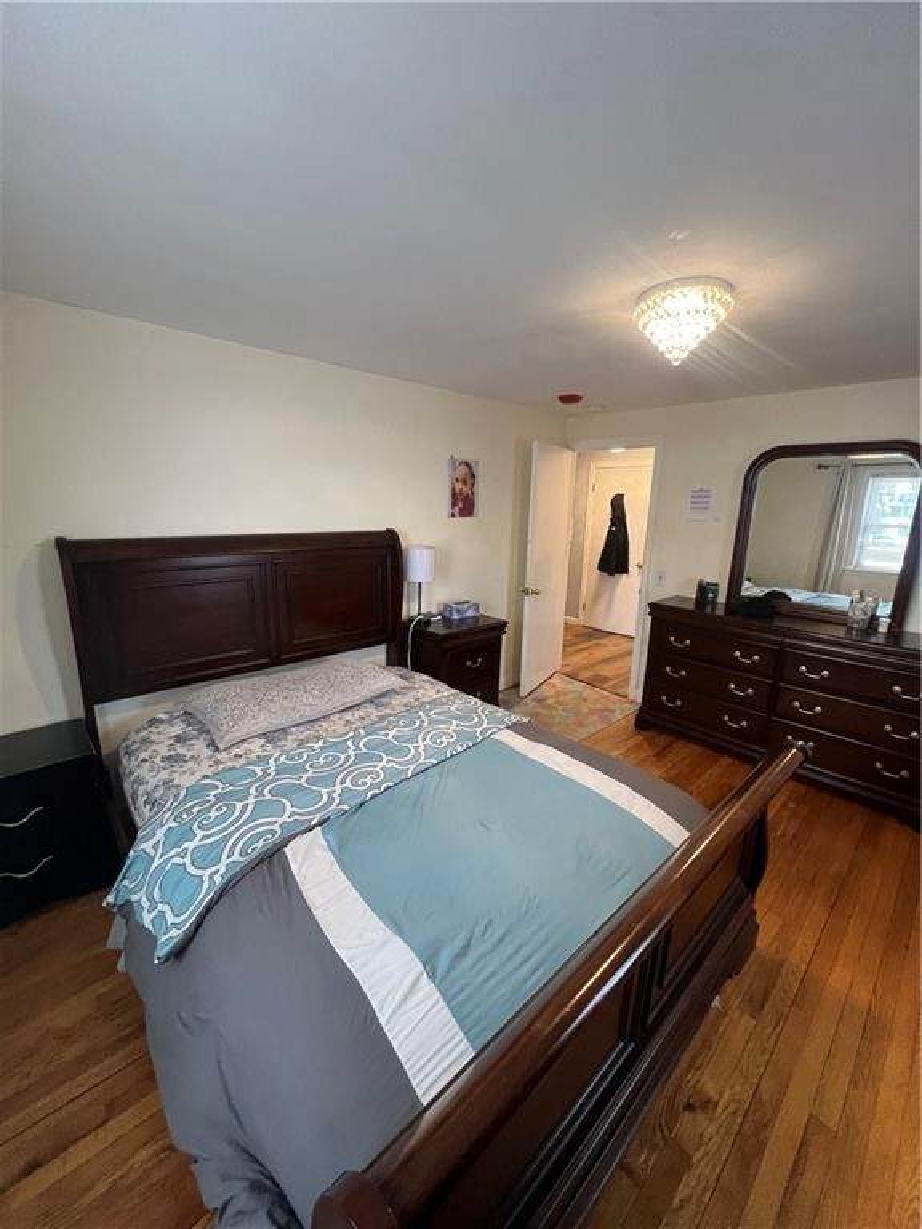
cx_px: 461
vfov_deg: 106.2
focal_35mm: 13
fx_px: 462
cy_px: 614
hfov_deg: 89.9
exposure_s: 1/120
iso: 250
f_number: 1.8
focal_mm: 1.57
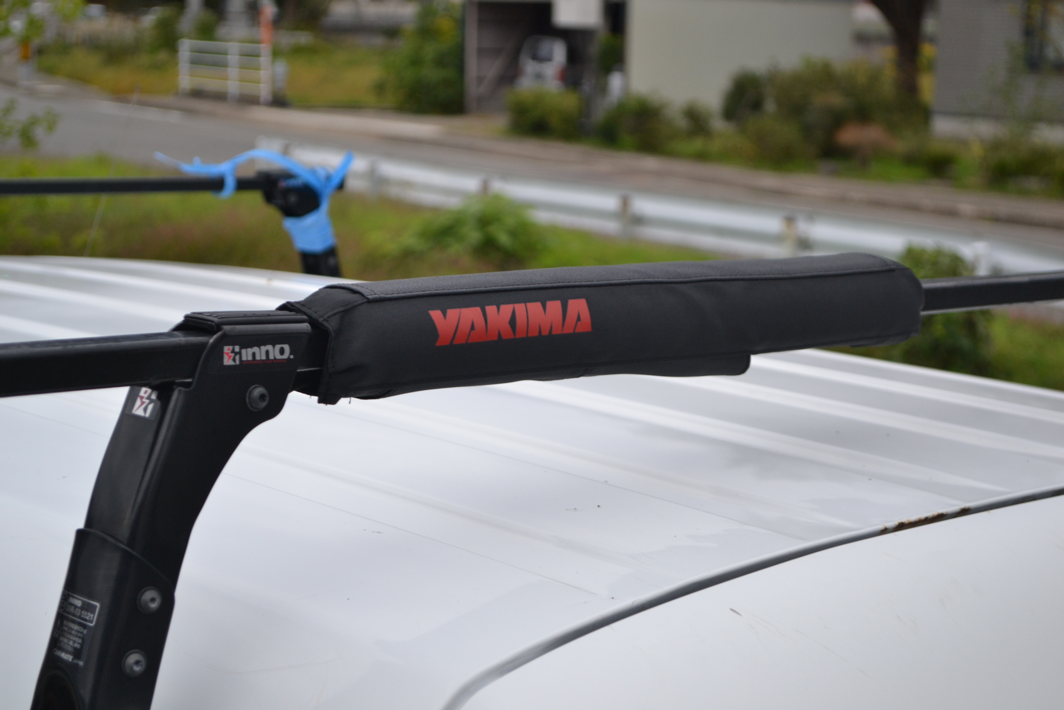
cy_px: 355
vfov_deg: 20.2
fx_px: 1995
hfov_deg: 29.9
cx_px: 532
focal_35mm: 68
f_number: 5.6
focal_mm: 45
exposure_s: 1/125
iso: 320
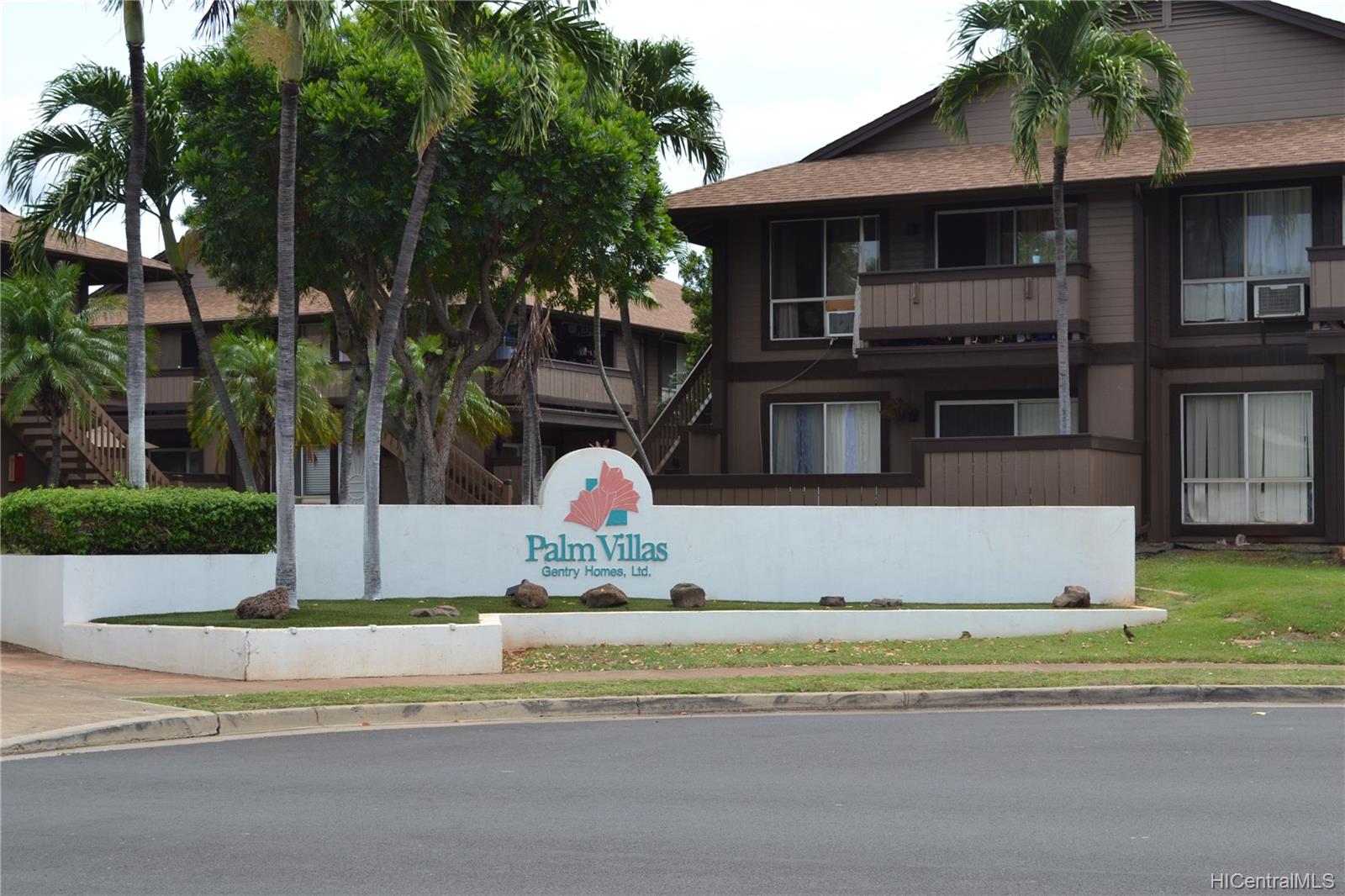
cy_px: 448
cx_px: 672
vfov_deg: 25.0
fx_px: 2017
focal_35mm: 54
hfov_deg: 36.9
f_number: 8
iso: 100
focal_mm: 36
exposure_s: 1/250
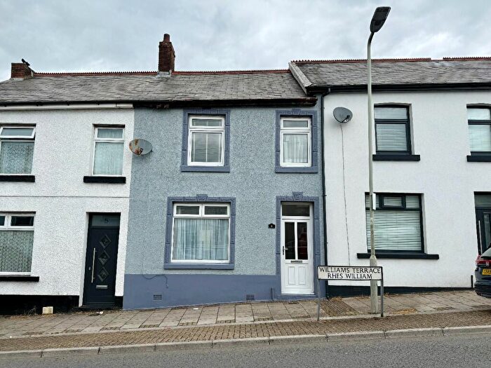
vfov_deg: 56.8
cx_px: 246
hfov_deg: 71.6
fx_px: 340
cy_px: 184
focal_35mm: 24
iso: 100
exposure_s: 1/2000
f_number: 1.78
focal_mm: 6.76
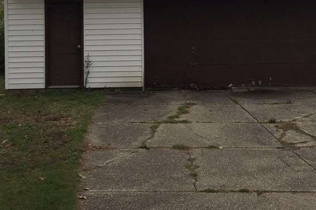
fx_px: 482
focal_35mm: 55
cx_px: 191
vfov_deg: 24.0
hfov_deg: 36.1
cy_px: 30
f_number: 2.2
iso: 32
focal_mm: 4.15
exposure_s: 1/3049
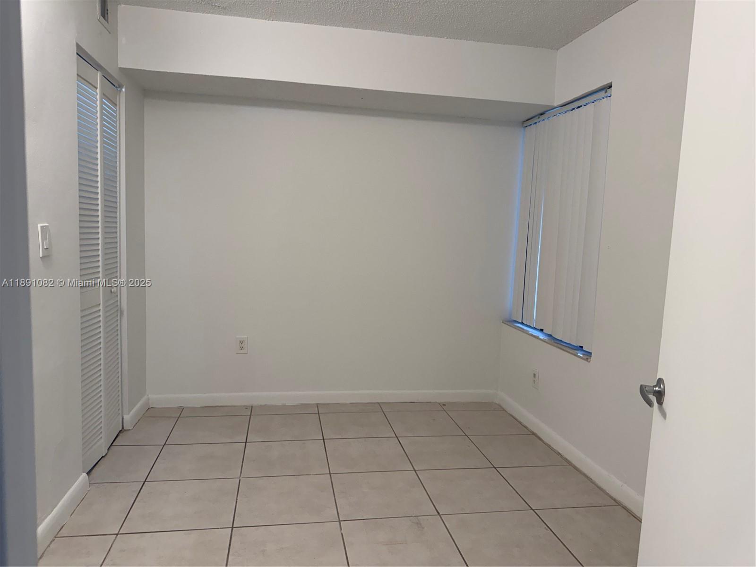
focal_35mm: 24
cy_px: 284
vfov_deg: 56.8
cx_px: 378
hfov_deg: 71.6
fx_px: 524
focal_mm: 6.76
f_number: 1.78
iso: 125
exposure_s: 1/120
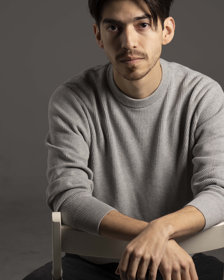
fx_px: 1202
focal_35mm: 145
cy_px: 152
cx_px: 137
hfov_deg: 10.6
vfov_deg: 13.3
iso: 100
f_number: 8
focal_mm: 105
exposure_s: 1/125
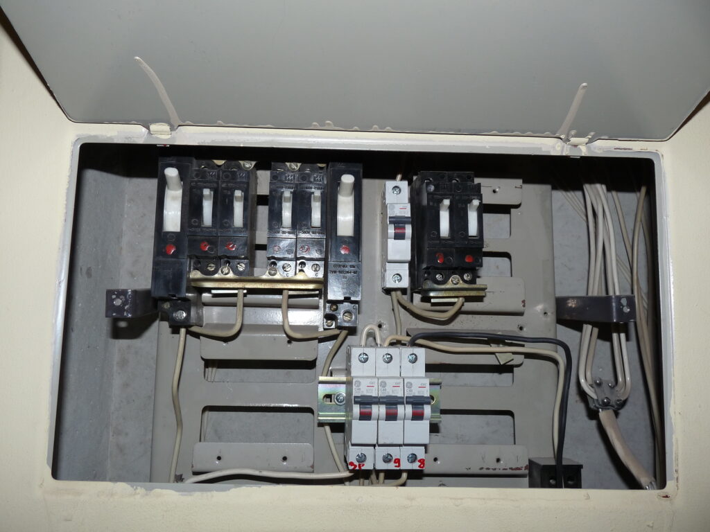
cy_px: 266
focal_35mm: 27
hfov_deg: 65.3
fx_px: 554
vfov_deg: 51.4
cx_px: 355
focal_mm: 4.9
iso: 100
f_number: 4
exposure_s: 1/30
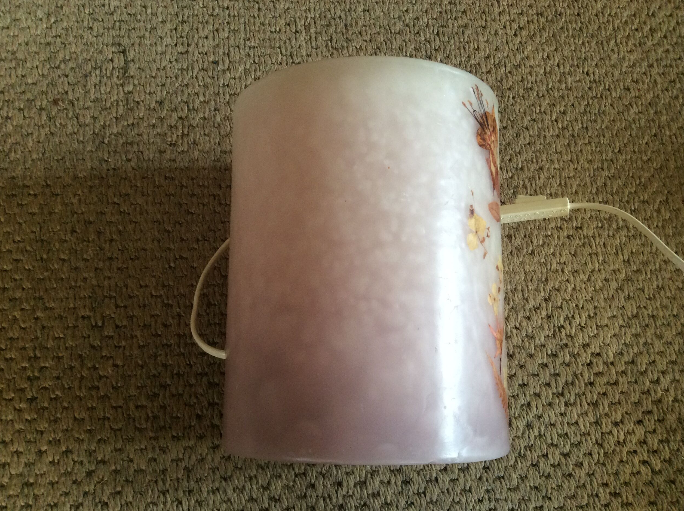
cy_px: 254
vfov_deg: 42.8
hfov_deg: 55.4
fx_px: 651
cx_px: 337
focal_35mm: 33
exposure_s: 1/25
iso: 125
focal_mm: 3.3
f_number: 2.4
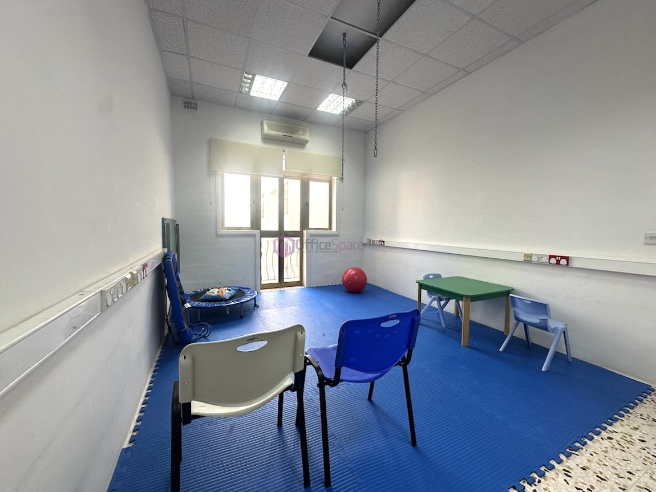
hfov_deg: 102.1
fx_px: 265
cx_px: 328
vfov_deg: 85.7
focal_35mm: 14
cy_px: 246
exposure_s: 1/100
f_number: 2.2
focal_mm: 2.22
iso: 100
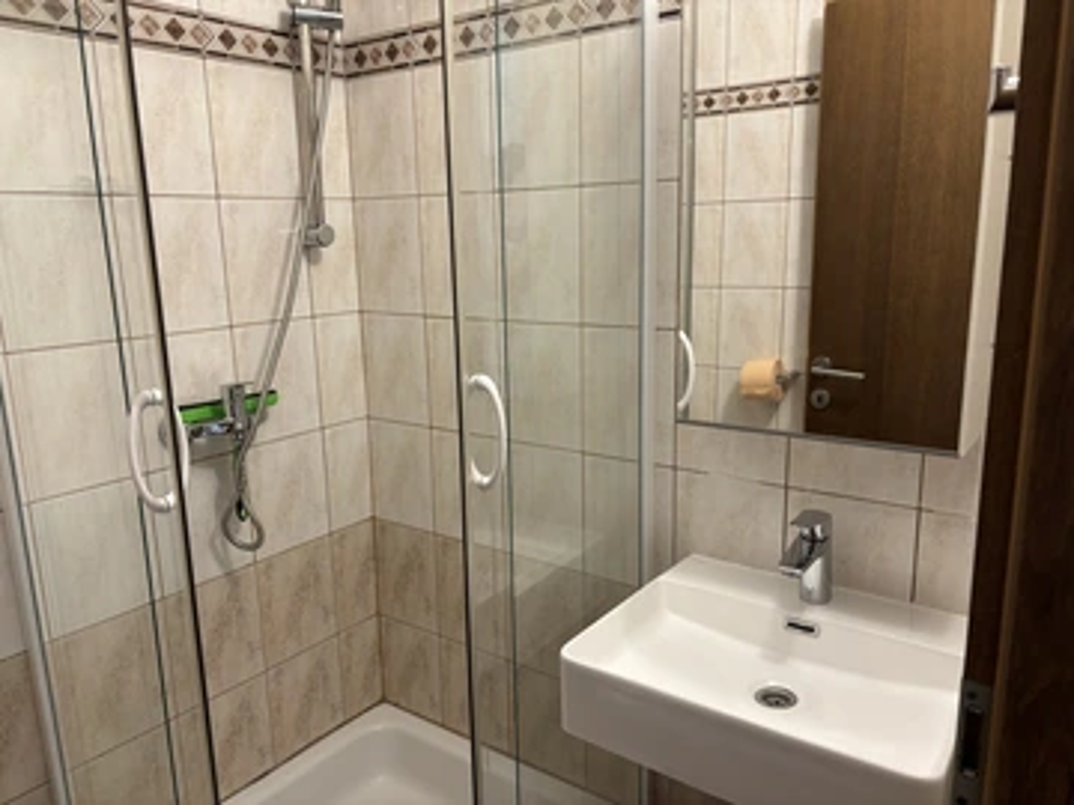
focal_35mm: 26
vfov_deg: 53.1
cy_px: 402
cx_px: 537
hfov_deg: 67.3
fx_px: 807
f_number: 1.6
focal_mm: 5.96
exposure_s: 1/50
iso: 160
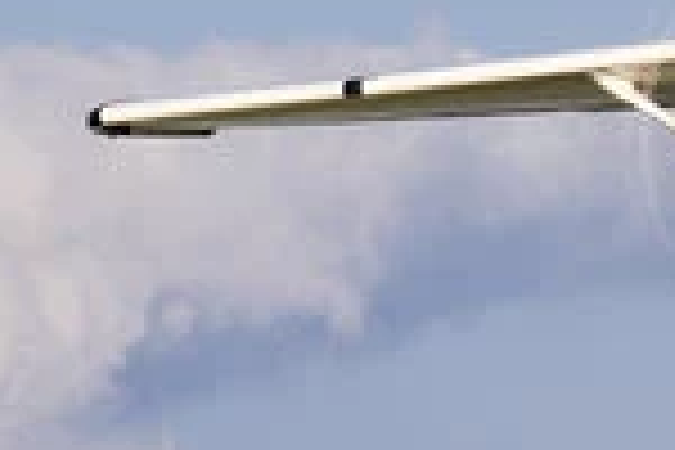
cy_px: 232
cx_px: 918
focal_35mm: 852
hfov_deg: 2.4
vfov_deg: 1.6
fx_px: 15974
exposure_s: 1/80
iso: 64
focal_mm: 200
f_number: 14
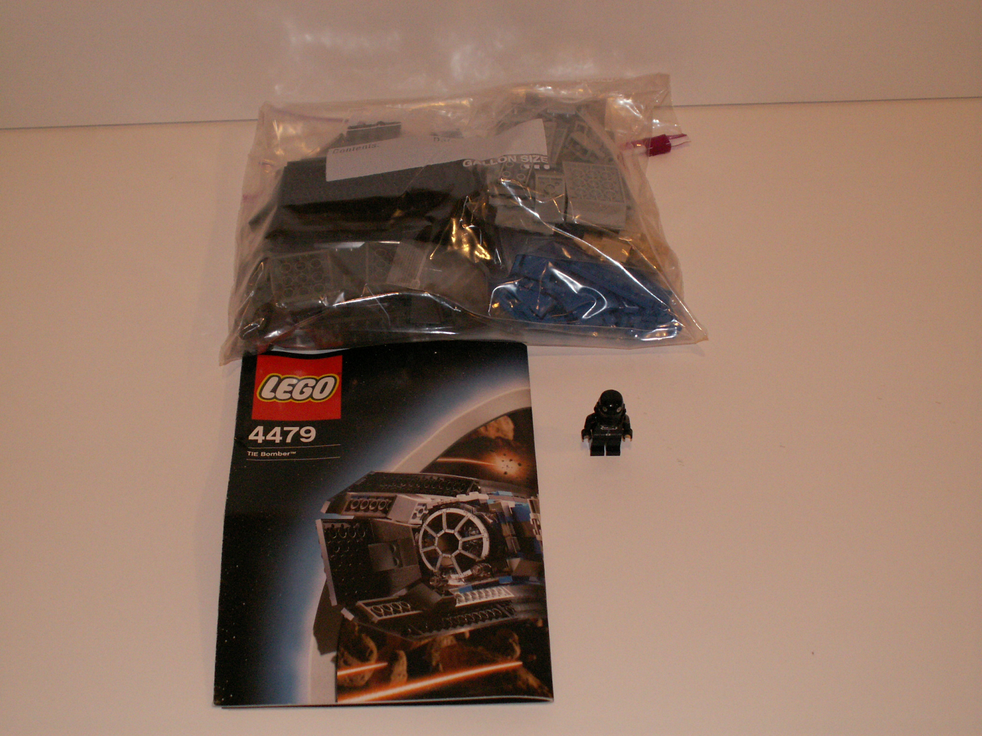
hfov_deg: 38.2
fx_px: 1418
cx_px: 491
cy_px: 368
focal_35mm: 50
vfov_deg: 29.1
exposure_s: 1/40
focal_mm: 8.34
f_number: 3.5
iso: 160
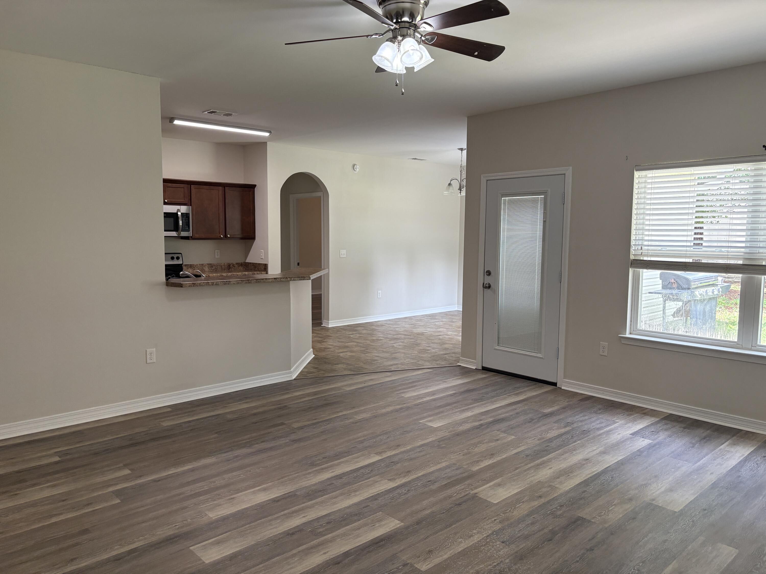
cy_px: 287
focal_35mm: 26
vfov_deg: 53.1
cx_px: 383
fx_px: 575
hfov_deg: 67.3
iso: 125
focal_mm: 5.96
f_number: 1.6
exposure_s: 1/120
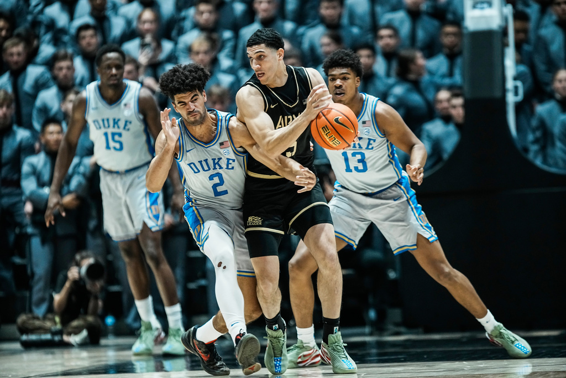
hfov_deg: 6.9
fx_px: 4717
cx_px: 283
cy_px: 189
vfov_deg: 4.6
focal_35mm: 300
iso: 4000
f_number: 2.8
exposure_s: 1/1250
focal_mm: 300
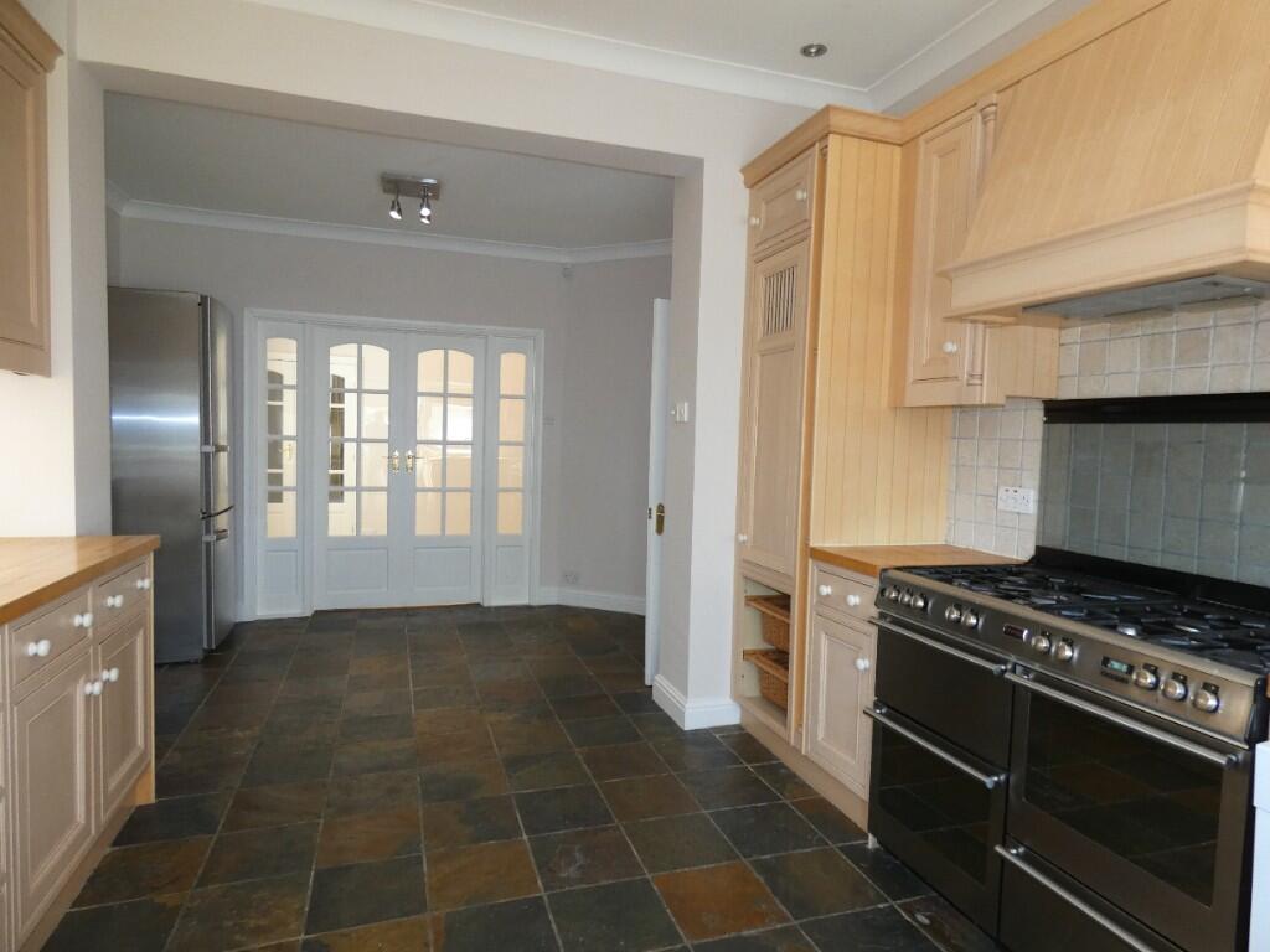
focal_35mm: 20
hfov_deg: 81.7
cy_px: 476
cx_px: 635
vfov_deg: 66.0
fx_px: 734
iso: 200
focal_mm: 3.6
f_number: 2.8
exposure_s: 1/40
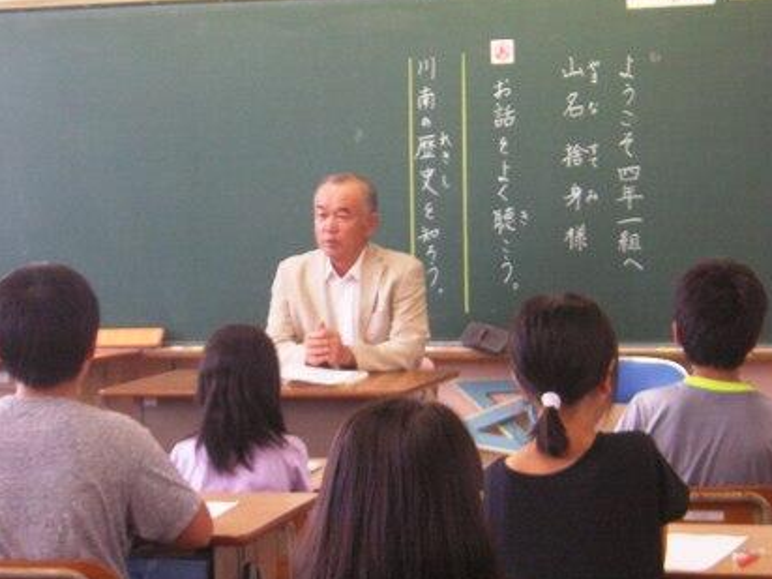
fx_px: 2230
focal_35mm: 100
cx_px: 356
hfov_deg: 19.6
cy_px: 302
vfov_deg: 14.8
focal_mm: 15.2
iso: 160
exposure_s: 1/15
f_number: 4.8
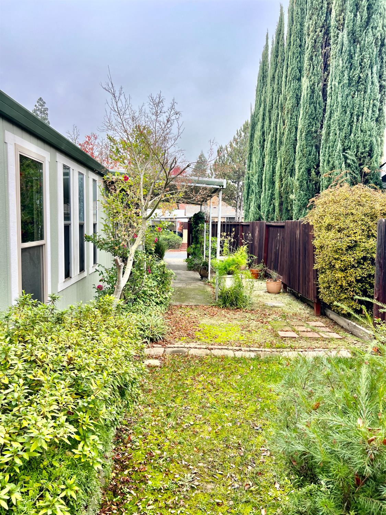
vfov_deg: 67.3
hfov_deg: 53.1
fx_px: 387
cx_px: 193
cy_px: 258
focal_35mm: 26
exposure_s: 1/189
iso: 40
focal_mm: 5.7
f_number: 1.5
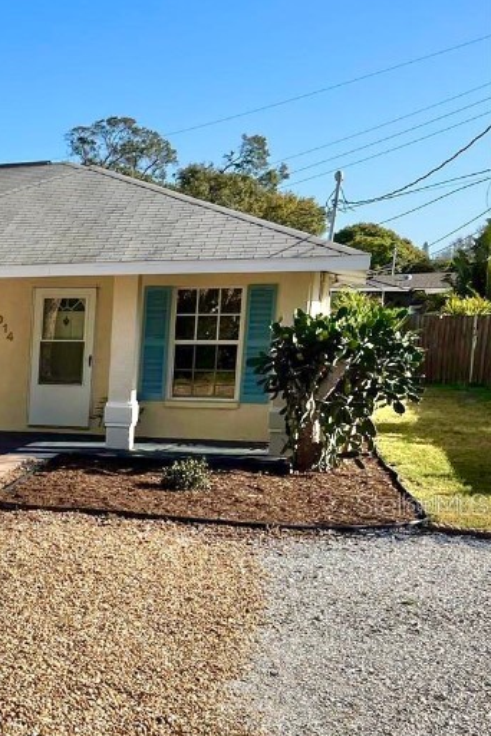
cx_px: -243
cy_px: 504
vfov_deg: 36.4
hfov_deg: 21.2
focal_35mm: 54
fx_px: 1105
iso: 50
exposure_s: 1/3704
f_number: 1.5
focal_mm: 5.7
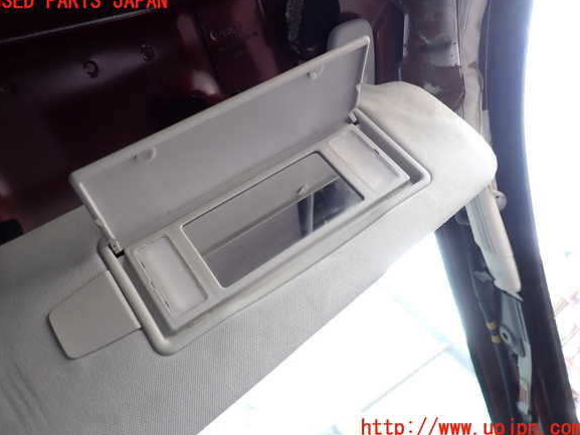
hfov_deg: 67.3
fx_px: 436
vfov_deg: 53.1
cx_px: 286
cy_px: 215
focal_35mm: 26
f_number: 2
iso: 125
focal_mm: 4.5
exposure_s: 1/60
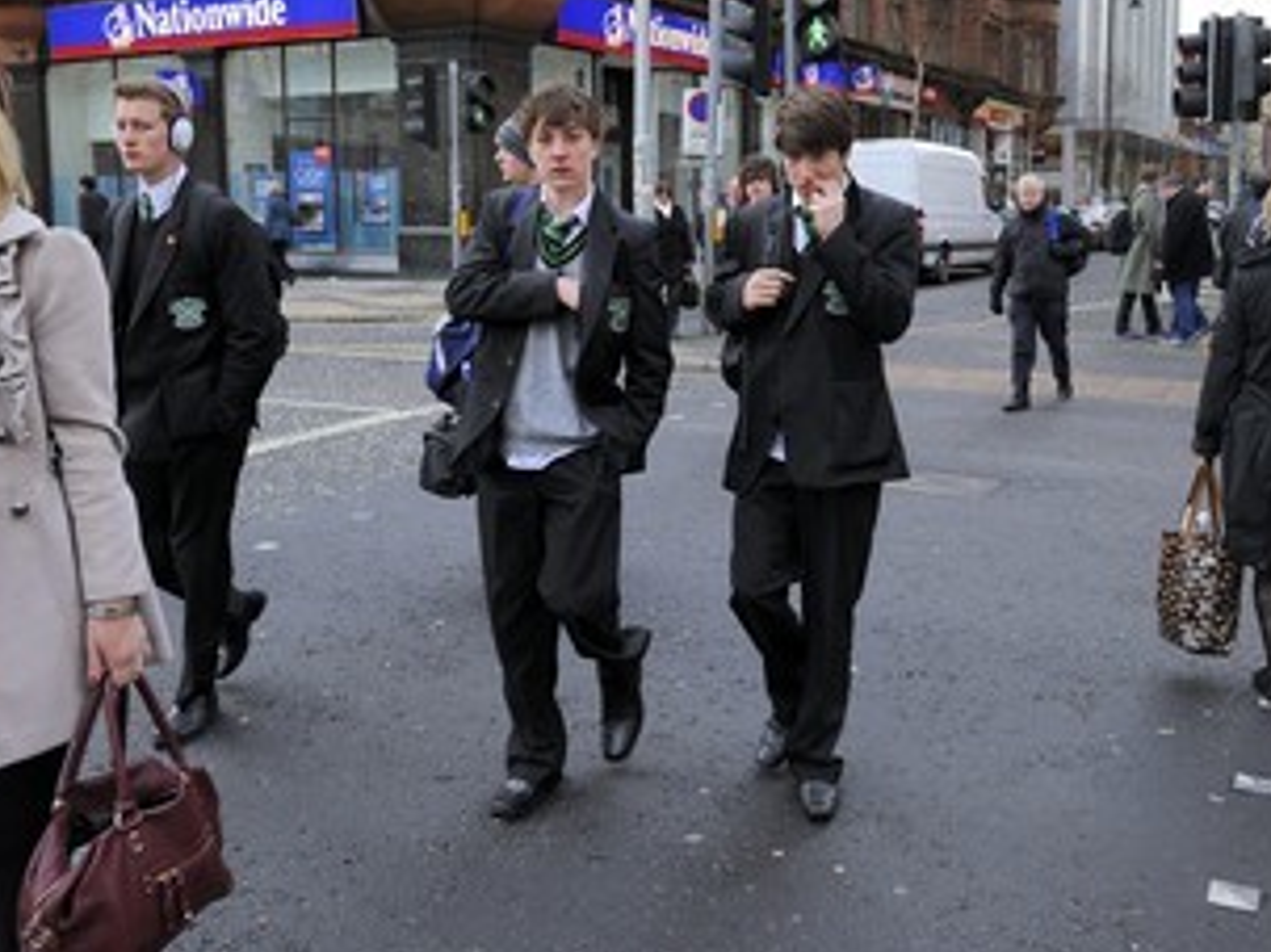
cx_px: 633
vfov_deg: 43.9
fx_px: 1174
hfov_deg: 56.8
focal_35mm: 32
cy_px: 382
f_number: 4
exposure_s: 1/320
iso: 800
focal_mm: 24
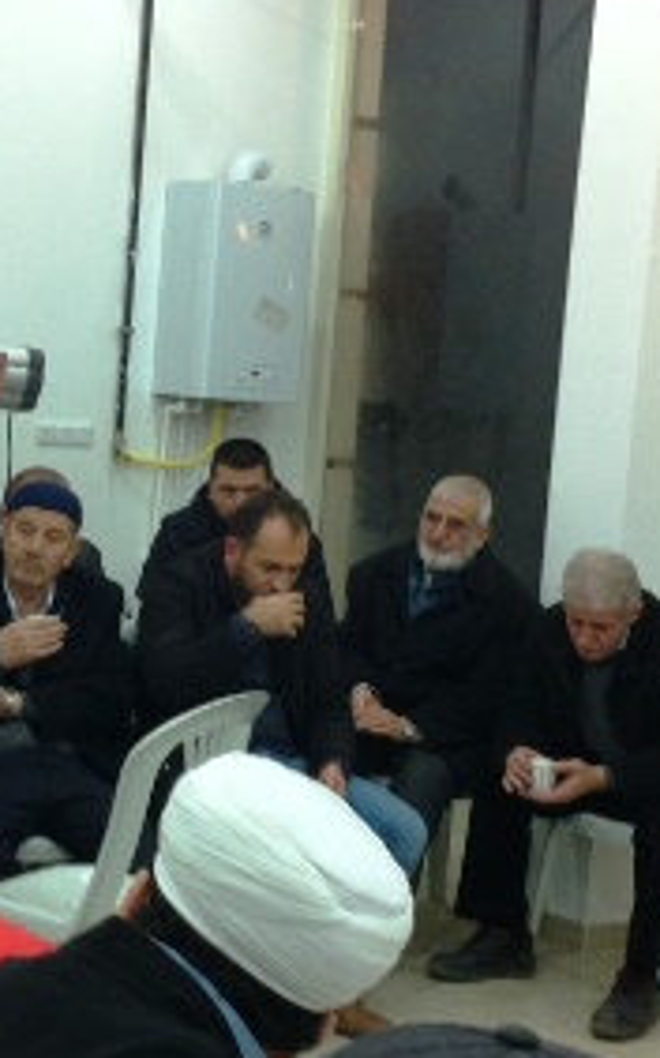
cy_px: 525
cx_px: 146
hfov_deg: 15.4
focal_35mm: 84
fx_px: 2420
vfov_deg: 24.7
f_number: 2.8
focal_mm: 3.85
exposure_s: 1/15
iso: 125
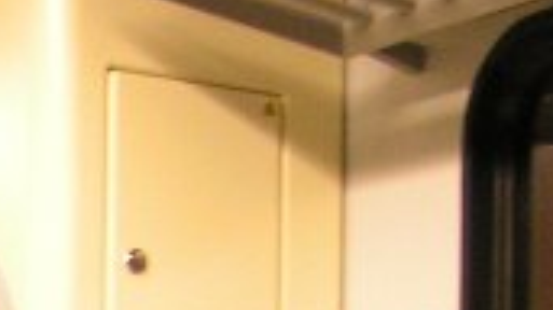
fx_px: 2843
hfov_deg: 10.7
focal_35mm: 194
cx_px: -252
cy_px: 907
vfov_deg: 5.8
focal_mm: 5.8
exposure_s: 1/10
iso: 200
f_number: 2.8
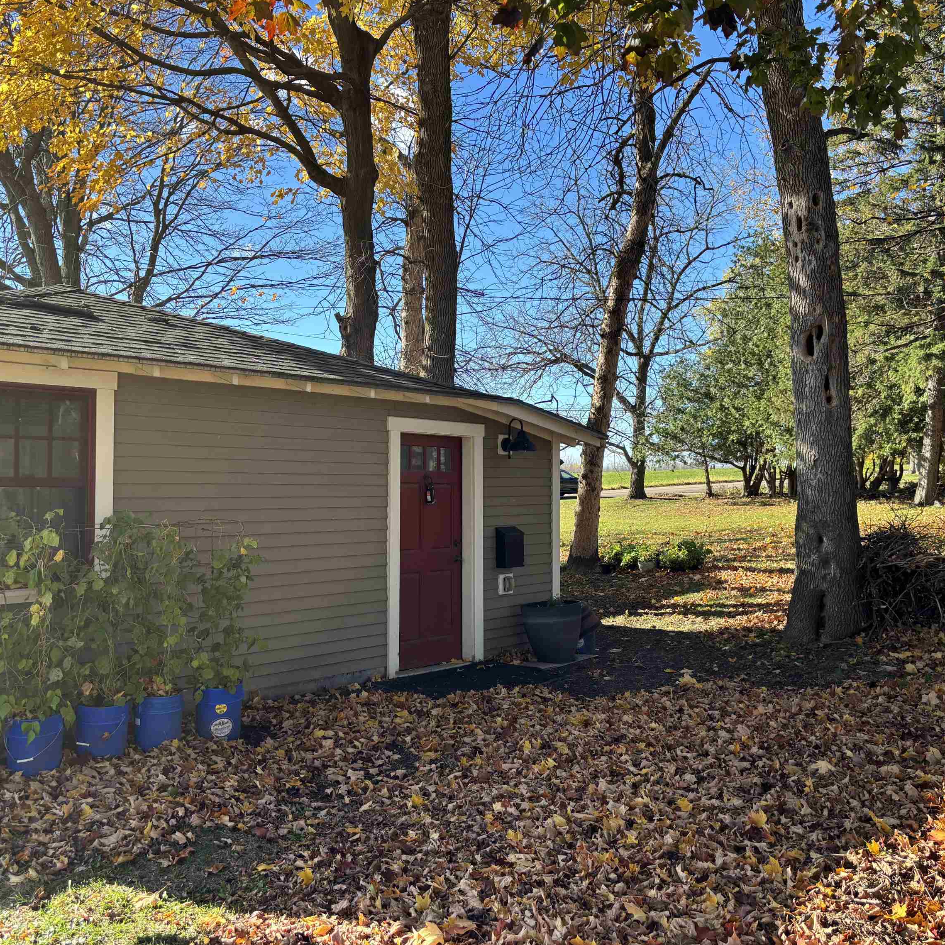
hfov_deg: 52.5
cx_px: 437
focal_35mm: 31
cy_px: 476
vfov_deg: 52.5
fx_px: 957
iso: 50
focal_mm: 5.96
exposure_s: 1/824
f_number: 1.6
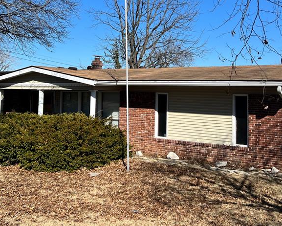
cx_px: 134
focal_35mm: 45
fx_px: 376
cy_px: 69
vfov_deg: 33.1
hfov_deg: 41.1
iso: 50
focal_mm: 5.7
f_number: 1.5
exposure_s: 1/4831
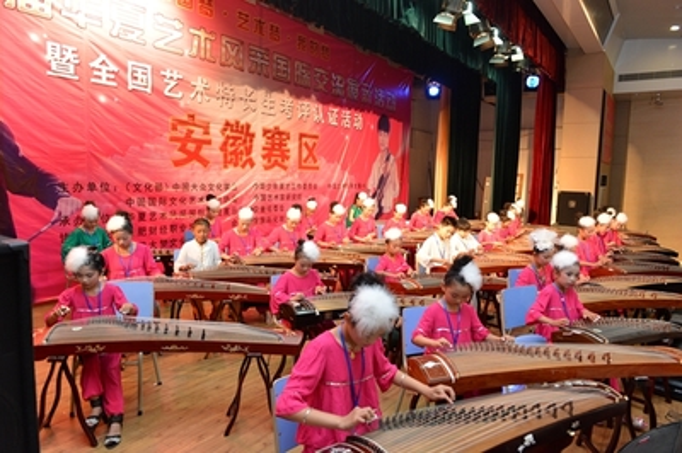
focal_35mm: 26
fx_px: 492
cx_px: 341
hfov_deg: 69.4
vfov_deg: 49.5
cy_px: 226
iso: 1250
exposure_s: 1/60
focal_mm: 26
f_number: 4.5
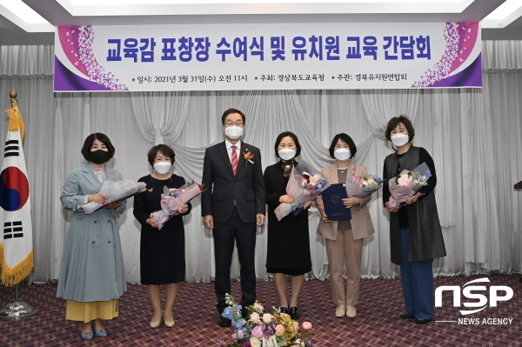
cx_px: 261
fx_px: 435
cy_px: 174
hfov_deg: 62.0
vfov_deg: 43.5
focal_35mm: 30
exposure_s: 1/200
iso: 1600
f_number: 6.3
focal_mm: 30
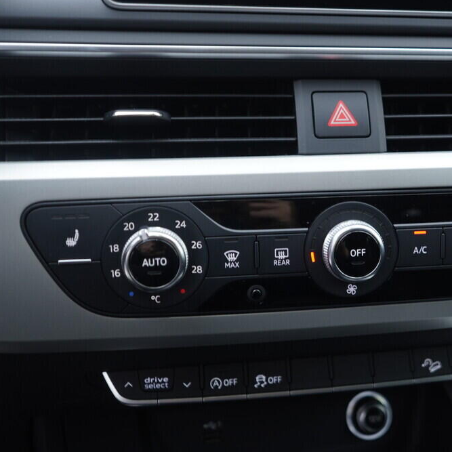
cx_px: 312
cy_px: 223
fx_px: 694
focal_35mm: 47
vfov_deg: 36.1
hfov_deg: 35.6
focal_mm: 24
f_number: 2.8
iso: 200
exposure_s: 1/40
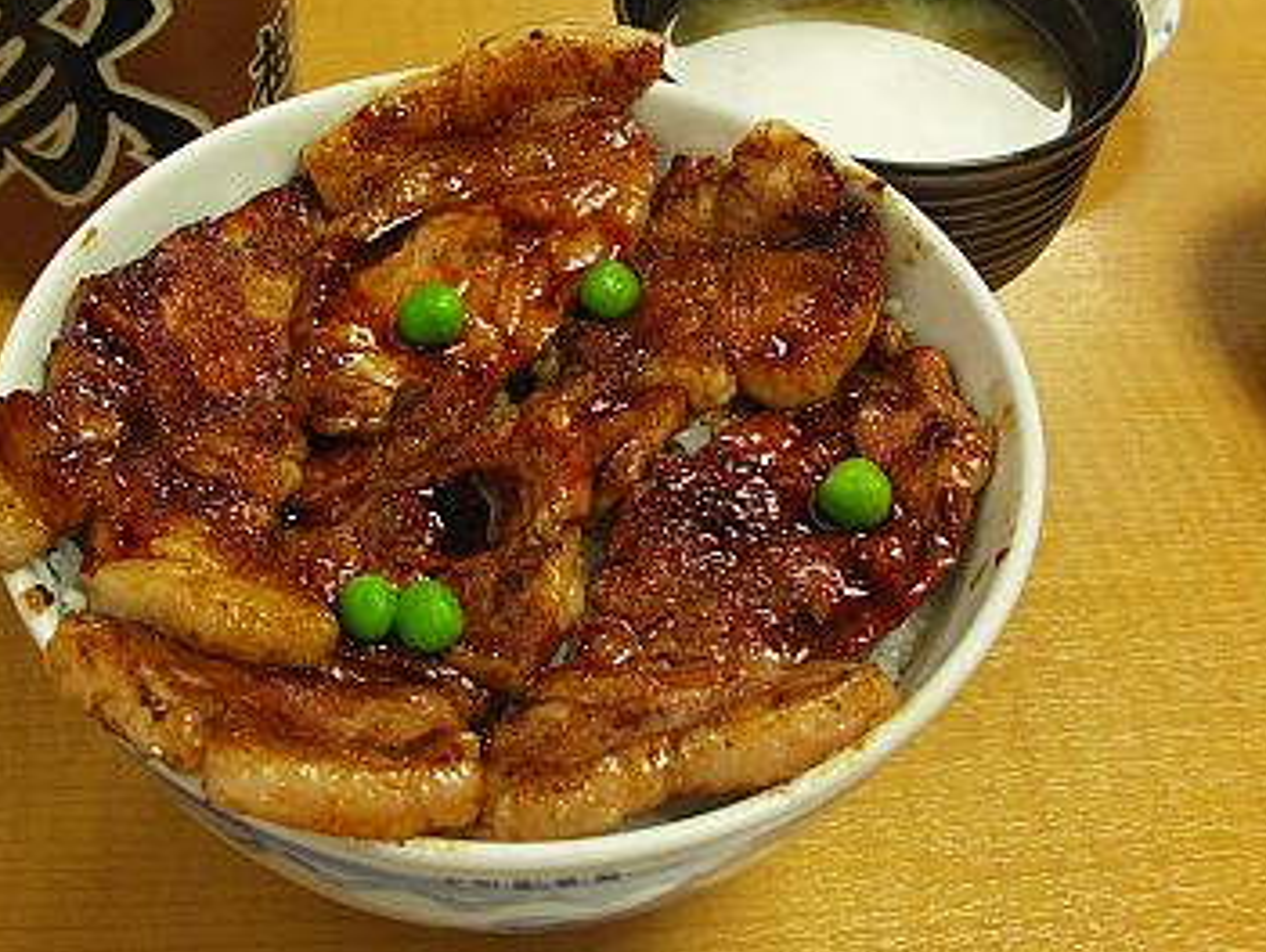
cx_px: 487
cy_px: 433
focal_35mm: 51
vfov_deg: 28.6
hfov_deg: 37.3
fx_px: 1867
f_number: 2.8
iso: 100
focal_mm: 7.2
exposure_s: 1/15
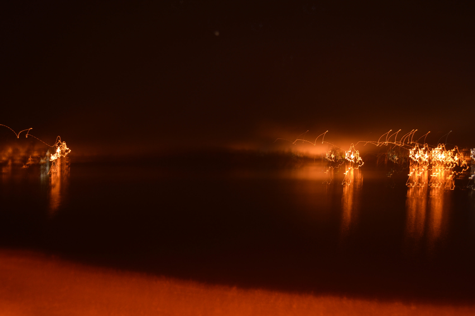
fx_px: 554
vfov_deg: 31.8
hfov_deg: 46.4
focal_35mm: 42
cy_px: 158
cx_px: 238
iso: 100
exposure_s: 30
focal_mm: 28
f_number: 4.5
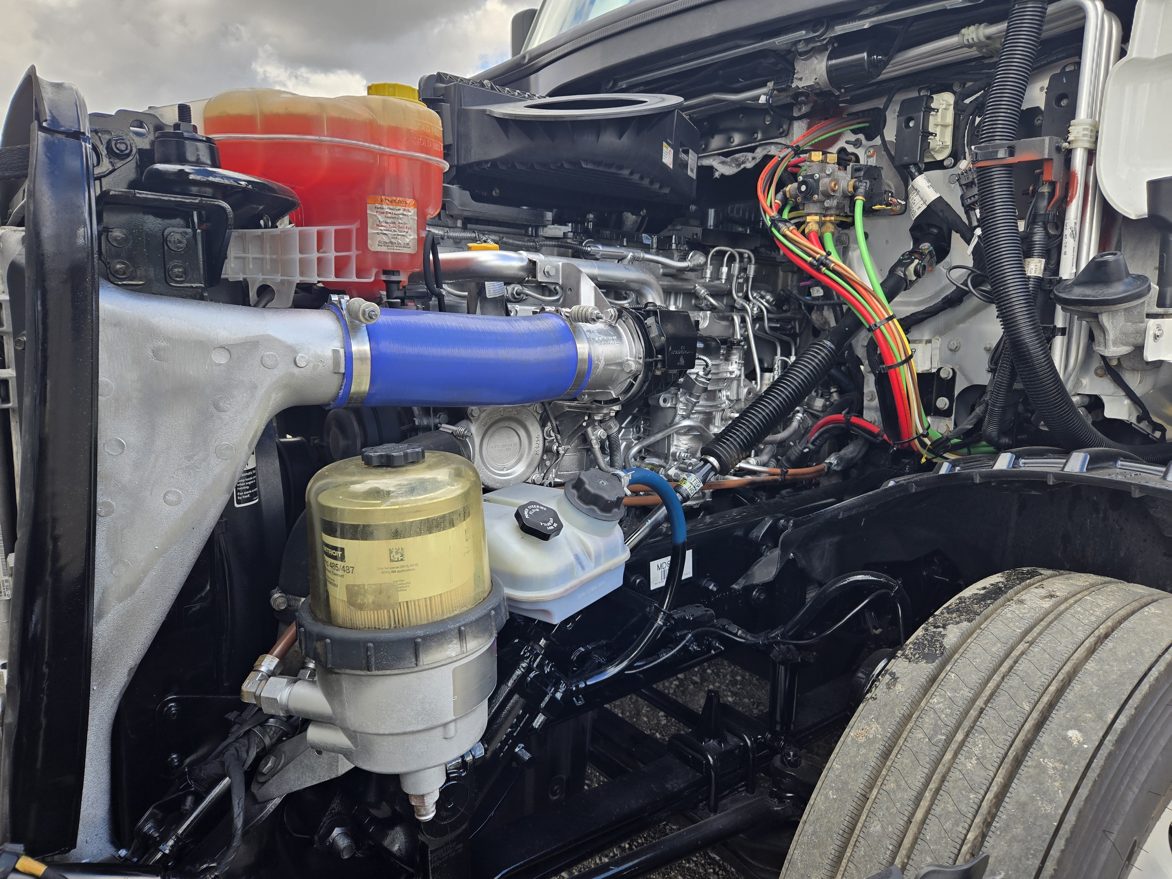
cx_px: 586
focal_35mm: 23
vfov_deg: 58.9
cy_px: 440
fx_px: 779
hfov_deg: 73.9
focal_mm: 5.4
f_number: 1.8
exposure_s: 1/407
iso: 25
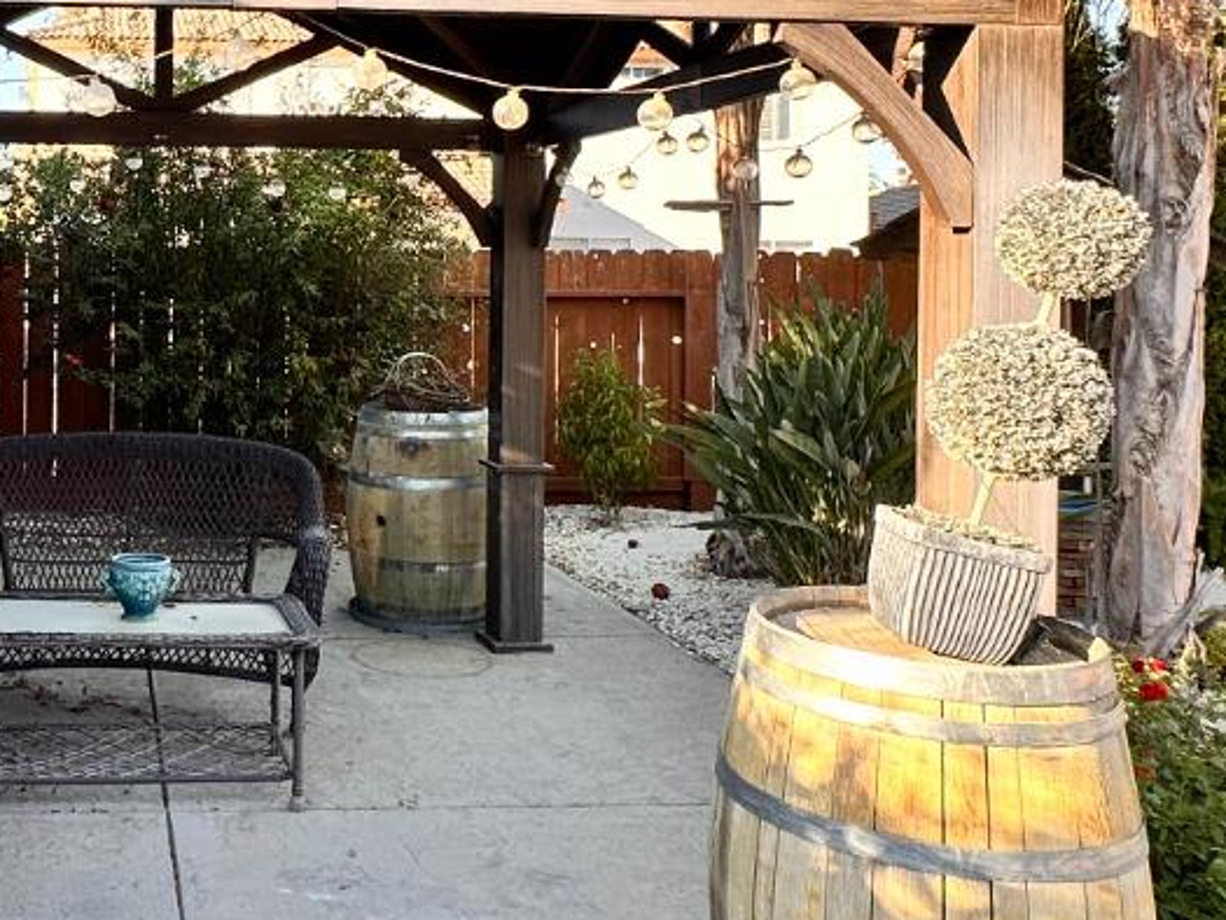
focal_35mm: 40
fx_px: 1417
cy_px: 242
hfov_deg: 42.8
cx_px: 117
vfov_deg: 35.3
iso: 40
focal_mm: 2.22
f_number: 2.2
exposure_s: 1/208
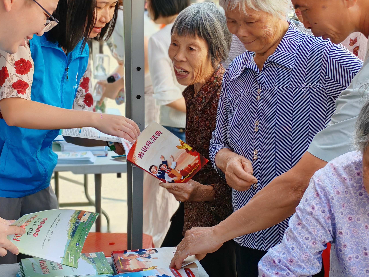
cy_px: 109
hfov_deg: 23.0
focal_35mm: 85
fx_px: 906
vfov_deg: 17.3
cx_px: 142
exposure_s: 1/150
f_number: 2.4
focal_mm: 6.12
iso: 50
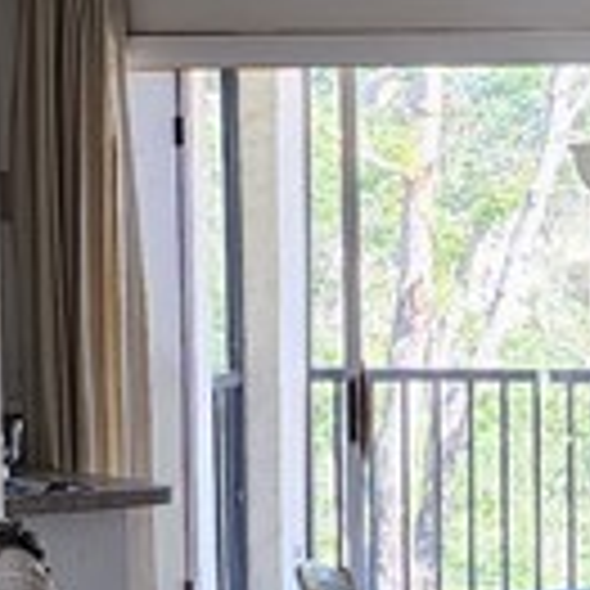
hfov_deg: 10.8
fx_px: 3066
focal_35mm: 159
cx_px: 725
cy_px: 423
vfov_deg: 11.0
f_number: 1.8
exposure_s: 1/120
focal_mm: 6.4
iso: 160
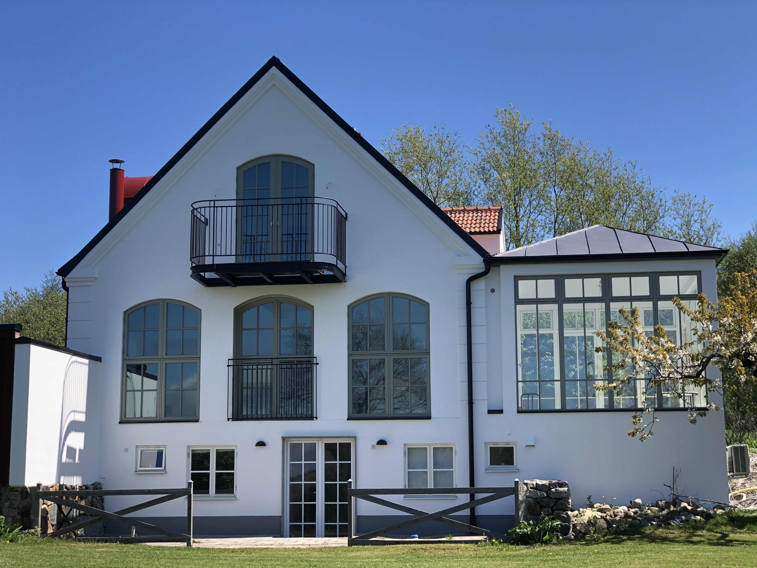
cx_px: 378
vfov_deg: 25.7
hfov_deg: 33.8
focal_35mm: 57
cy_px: 284
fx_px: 1247
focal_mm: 6.6
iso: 20
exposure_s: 1/369
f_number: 2.8
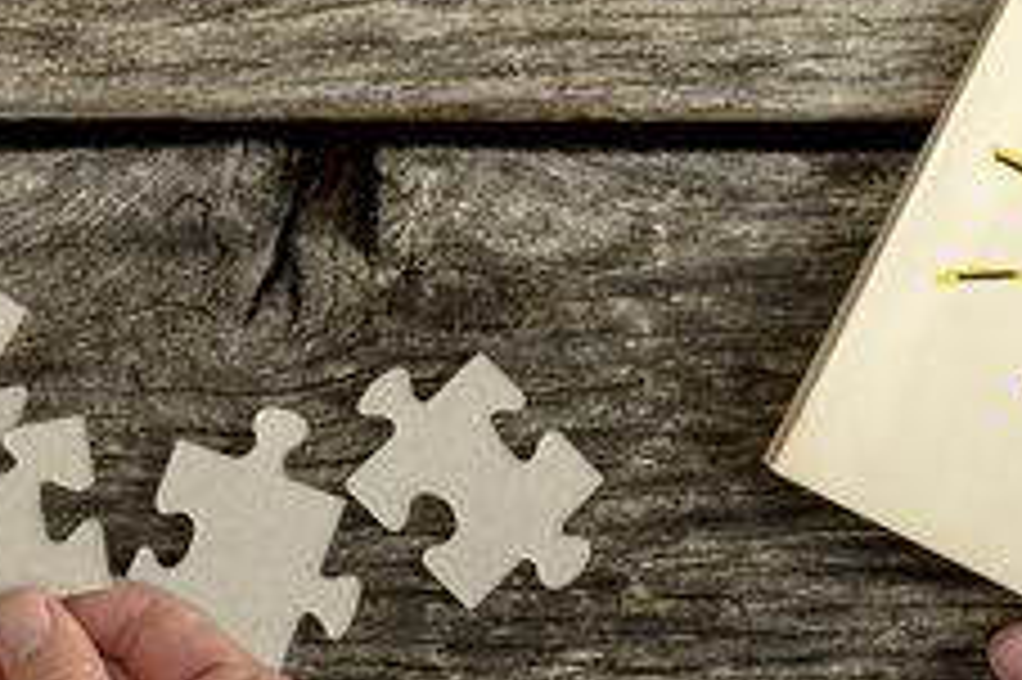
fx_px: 3716
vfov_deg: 10.3
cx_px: 0
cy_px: -162
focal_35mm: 131
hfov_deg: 15.4
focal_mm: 35
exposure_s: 1/160
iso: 100
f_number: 9
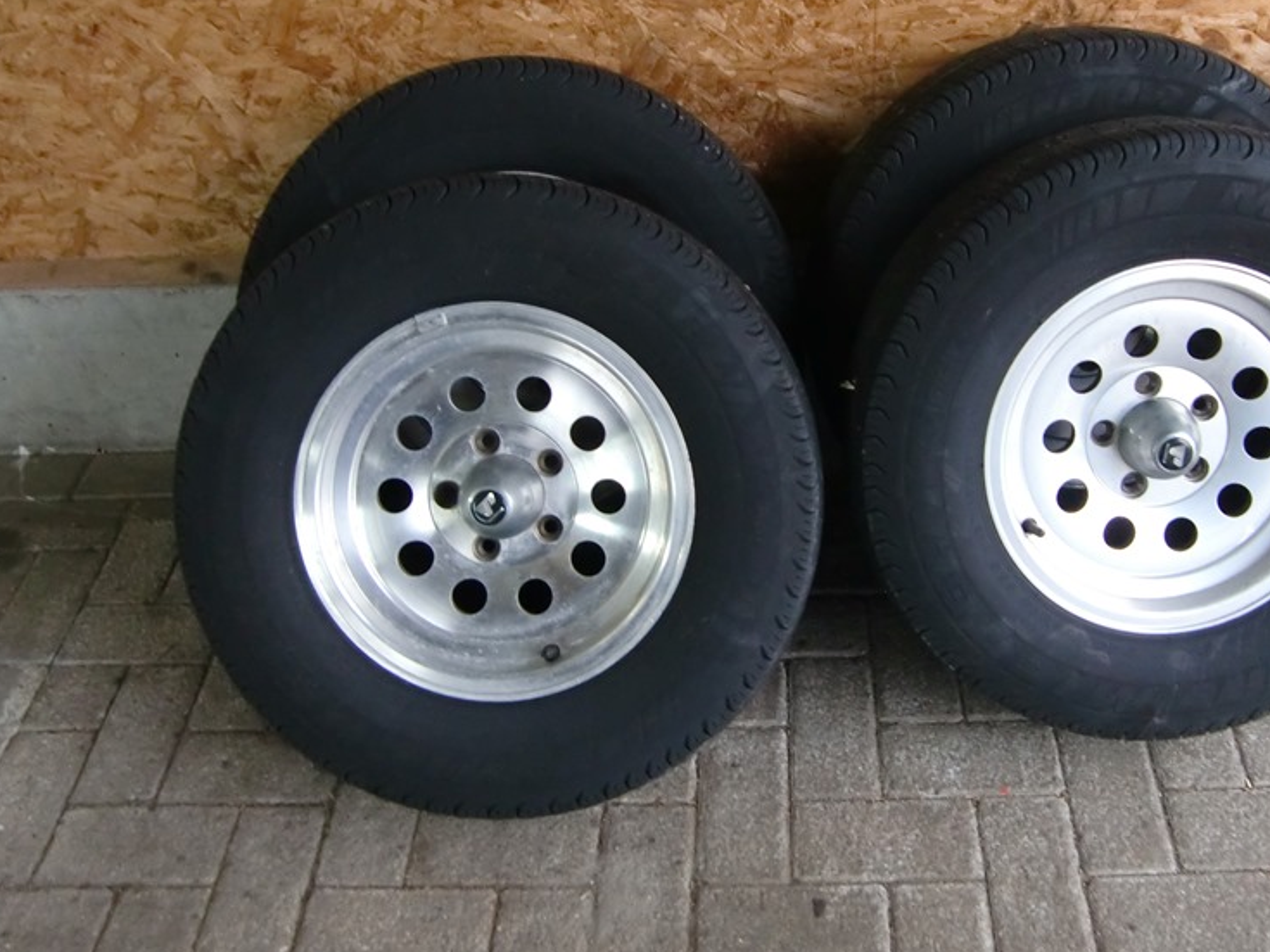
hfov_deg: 47.6
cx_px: 765
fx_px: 1431
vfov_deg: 36.6
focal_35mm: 39
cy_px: 352
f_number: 2.6
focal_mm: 4.9
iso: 400
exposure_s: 1/50
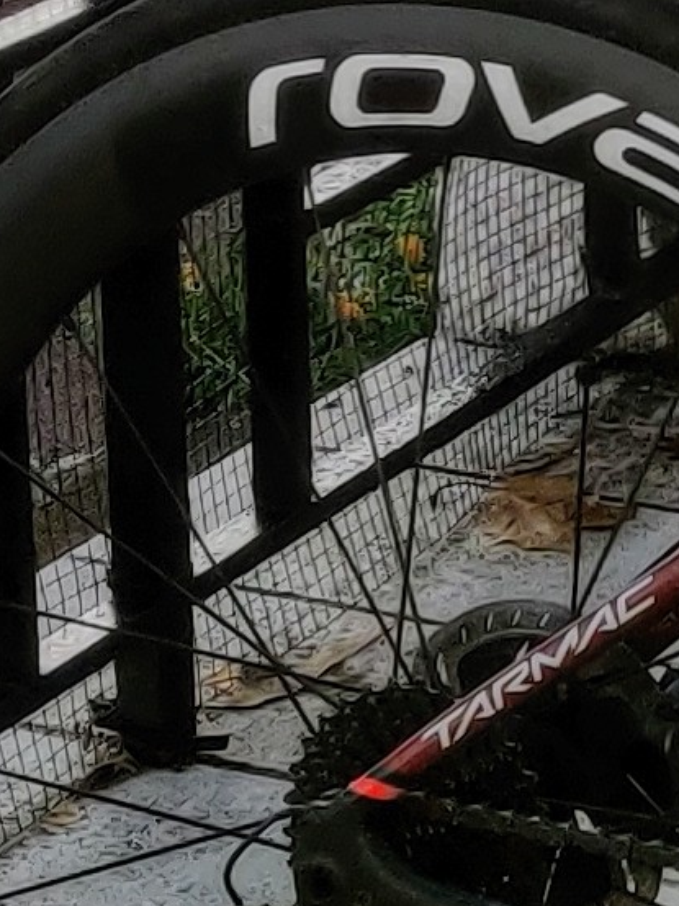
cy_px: -682
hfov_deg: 7.2
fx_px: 5104
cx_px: 1608
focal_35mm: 195
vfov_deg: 9.7
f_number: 1.65
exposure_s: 1/974
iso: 100
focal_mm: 4.75
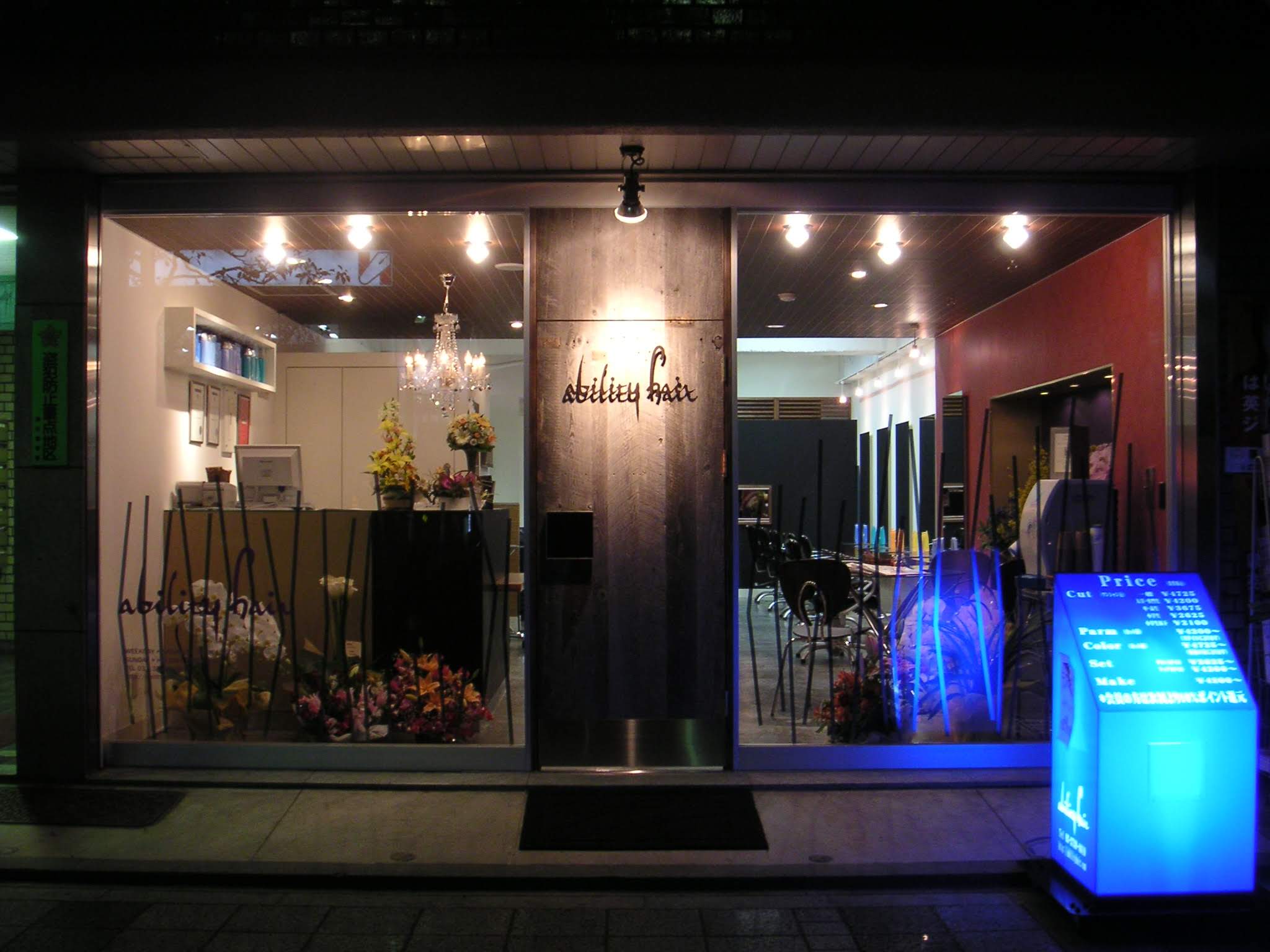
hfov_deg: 47.9
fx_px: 1431
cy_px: 476
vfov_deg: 36.8
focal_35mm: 39
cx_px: 635
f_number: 2.8
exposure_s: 1/15
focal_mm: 6.1
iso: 100
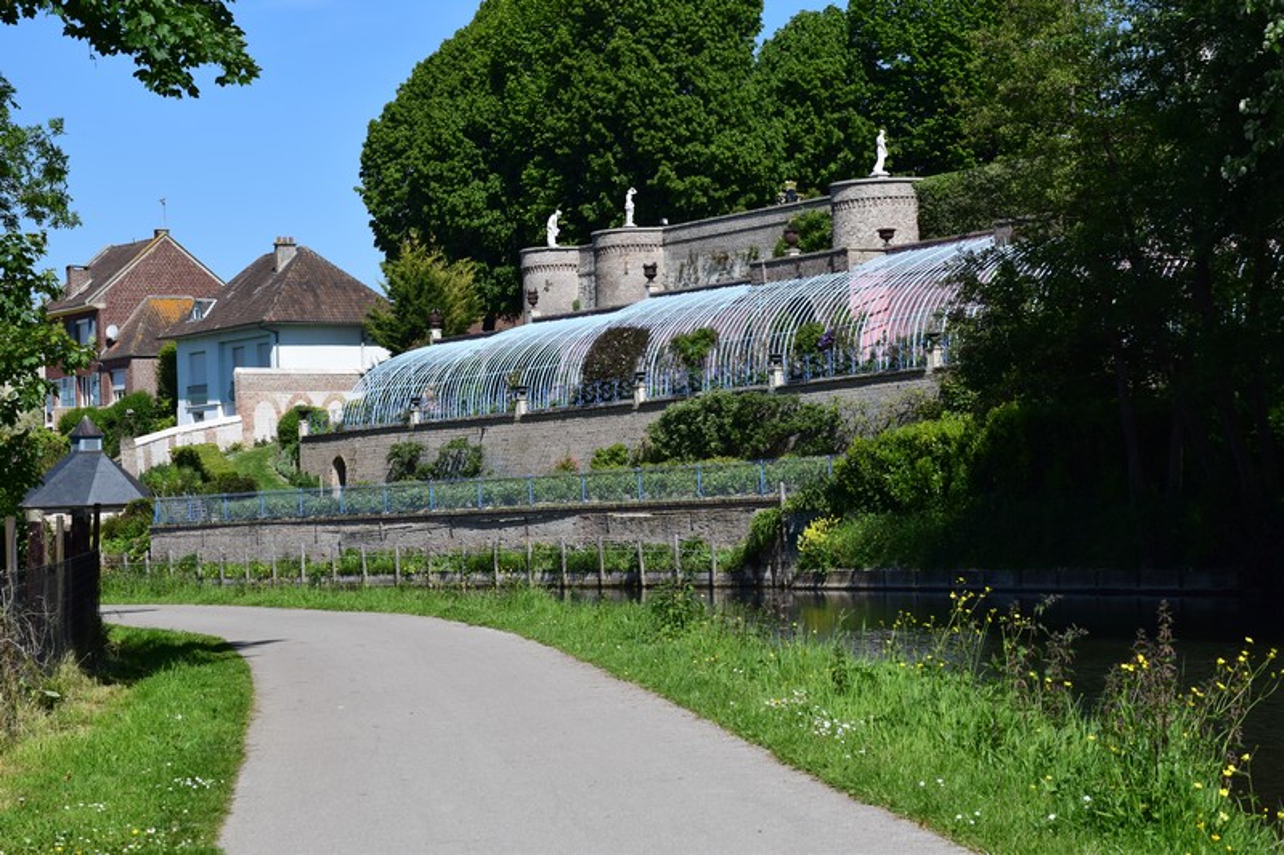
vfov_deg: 15.2
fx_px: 3209
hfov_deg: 22.6
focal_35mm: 90
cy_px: 428
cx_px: 642
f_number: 11
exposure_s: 1/500
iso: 280
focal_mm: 60
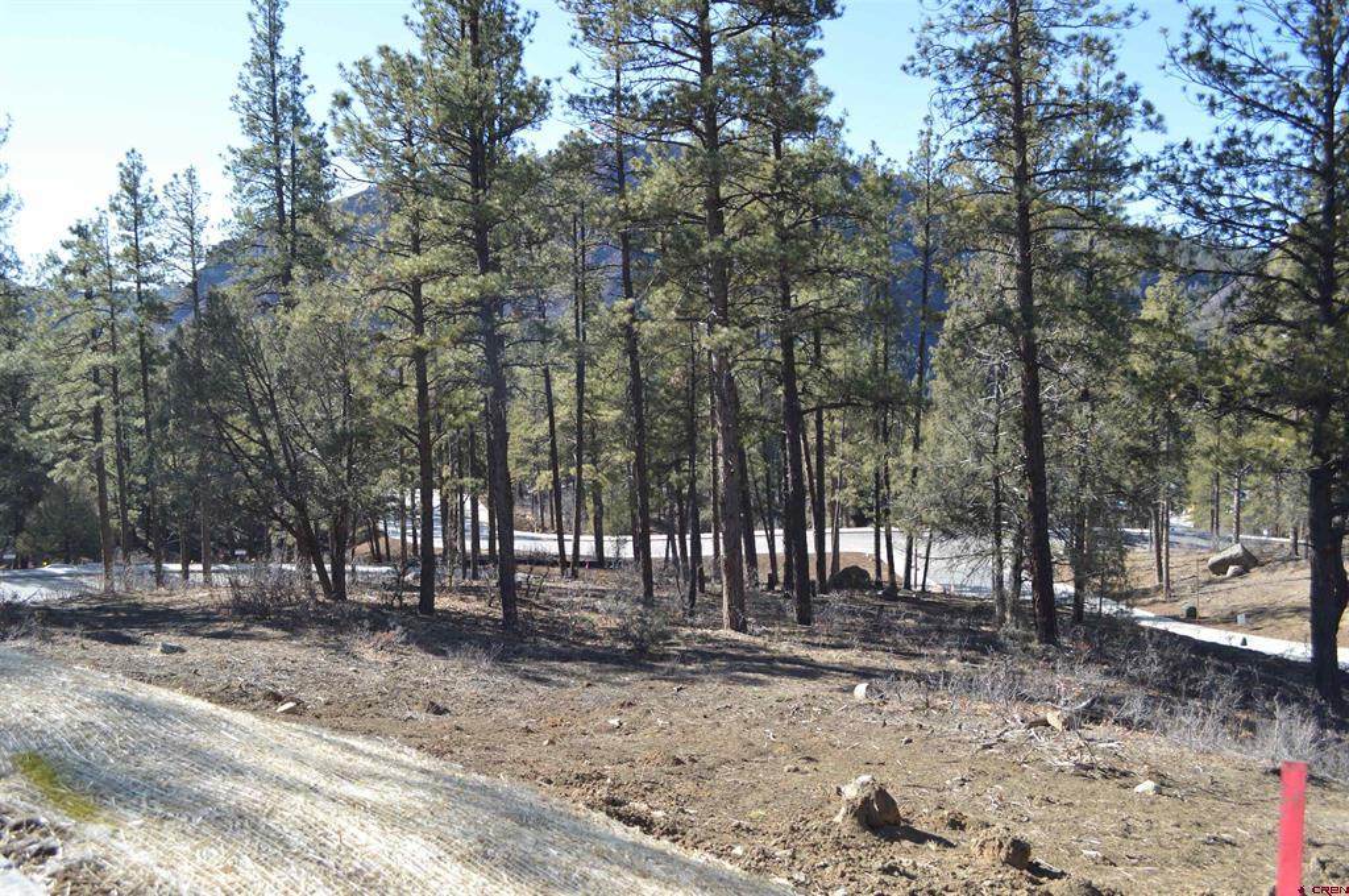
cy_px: 448
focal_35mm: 30
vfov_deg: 43.5
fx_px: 1123
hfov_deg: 62.0
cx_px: 674
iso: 100
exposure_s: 1/160
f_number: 6.3
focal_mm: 20
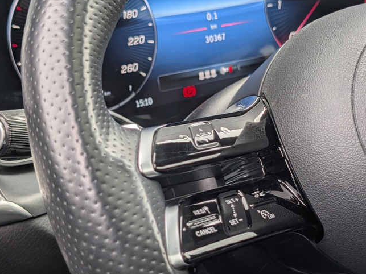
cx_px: 212
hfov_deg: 31.6
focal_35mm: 61
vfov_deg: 24.0
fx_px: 645
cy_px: 147
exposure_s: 1/124
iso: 19
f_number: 1.68
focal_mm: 6.9
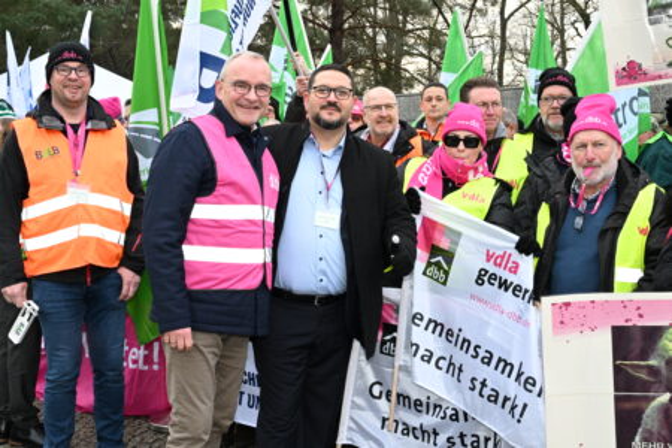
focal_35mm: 48
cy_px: 224
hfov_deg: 41.1
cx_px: 336
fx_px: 896
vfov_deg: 28.1
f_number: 16
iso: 4000
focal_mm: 48
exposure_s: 1/200
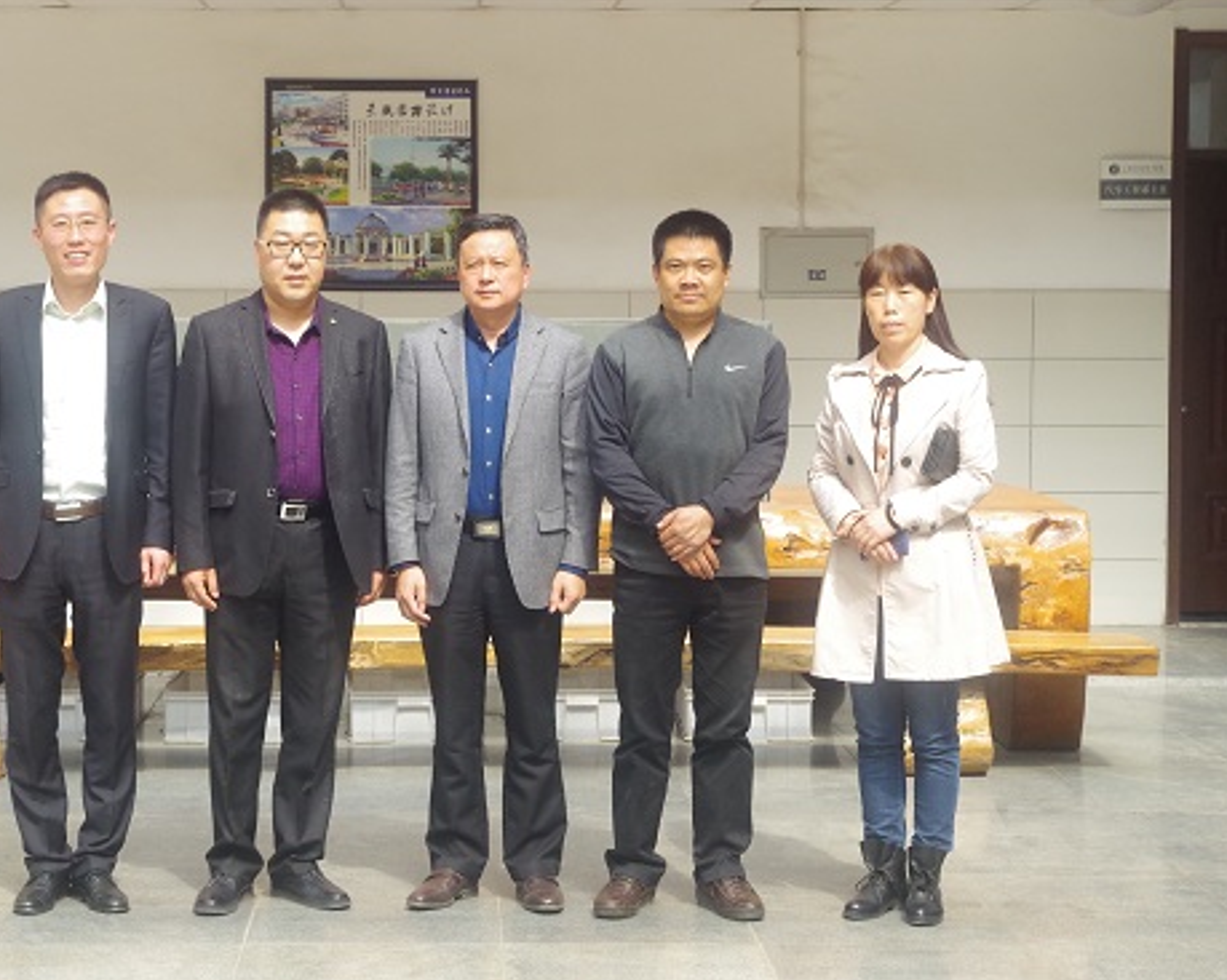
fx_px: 3086
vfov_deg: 18.1
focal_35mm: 85
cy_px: 490
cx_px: 508
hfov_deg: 22.5
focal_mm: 50
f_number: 11
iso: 1600
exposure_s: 1/200
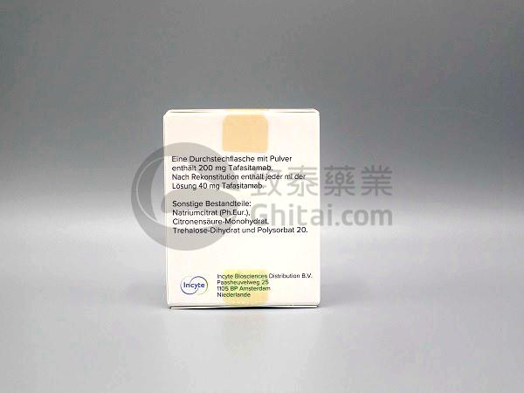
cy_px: 196
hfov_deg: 32.2
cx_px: 262
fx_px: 908
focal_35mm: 60
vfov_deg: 24.4
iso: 80
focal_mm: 12.8
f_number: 2.8
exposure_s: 1/320
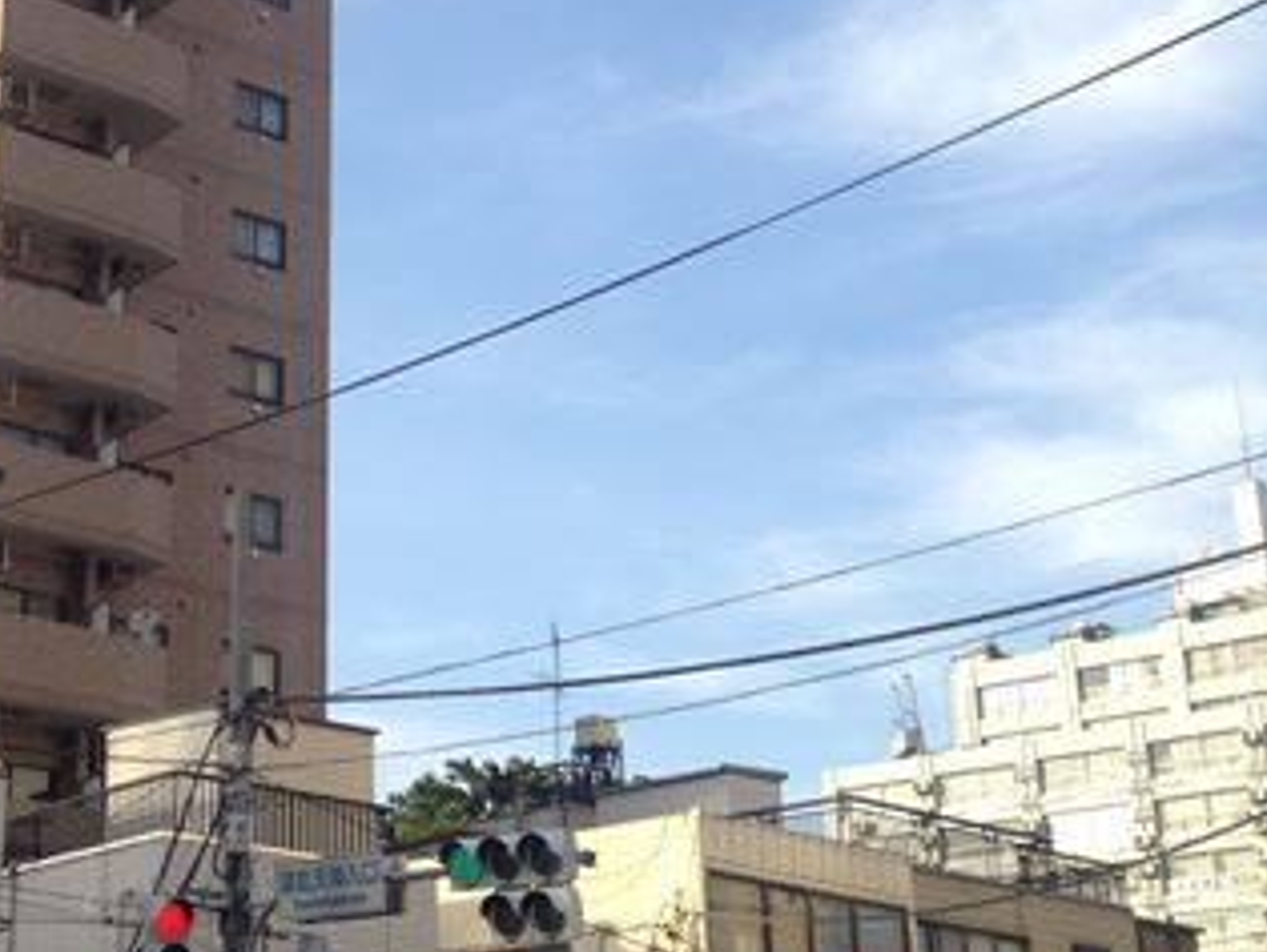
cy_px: 366
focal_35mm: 71
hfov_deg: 26.7
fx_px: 2602
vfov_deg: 20.7
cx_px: 209
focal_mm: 4.28
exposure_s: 1/681
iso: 50
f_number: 2.4
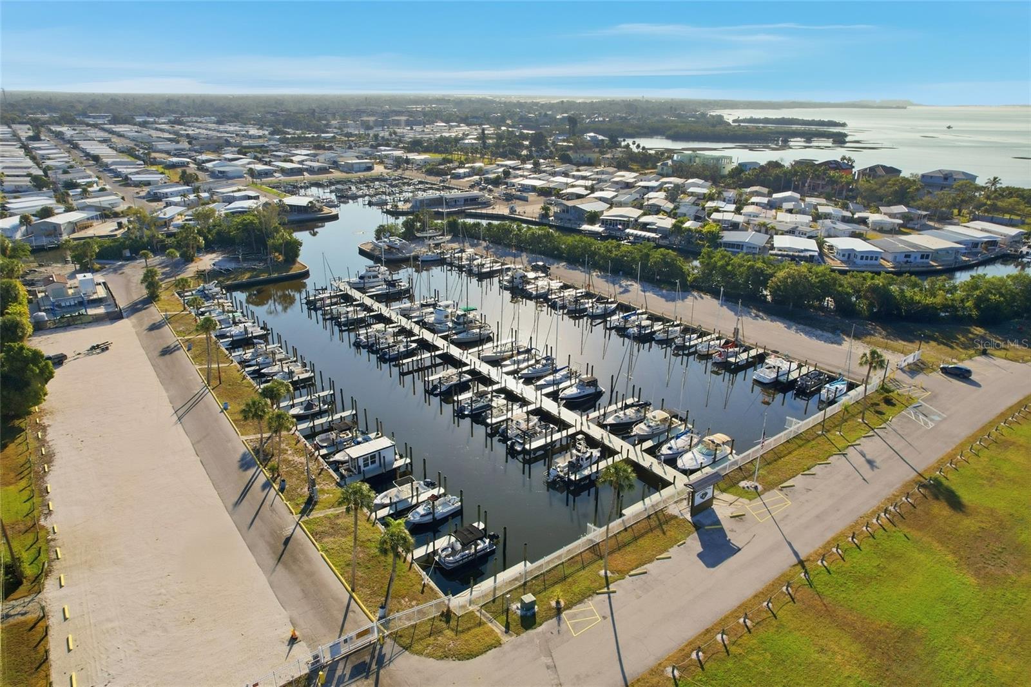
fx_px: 630
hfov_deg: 78.6
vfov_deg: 57.2
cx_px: 516
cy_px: 344
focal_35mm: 22
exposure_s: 1/1250
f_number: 2.8
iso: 100
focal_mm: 8.4
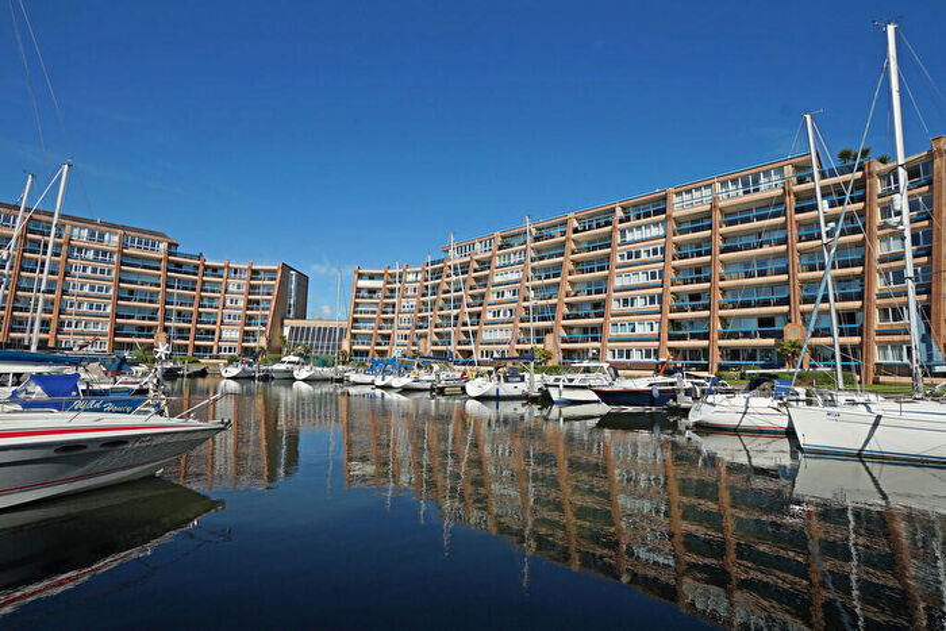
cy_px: 316
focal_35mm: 15
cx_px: 473
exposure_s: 1/320
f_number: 9
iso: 100
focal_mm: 10
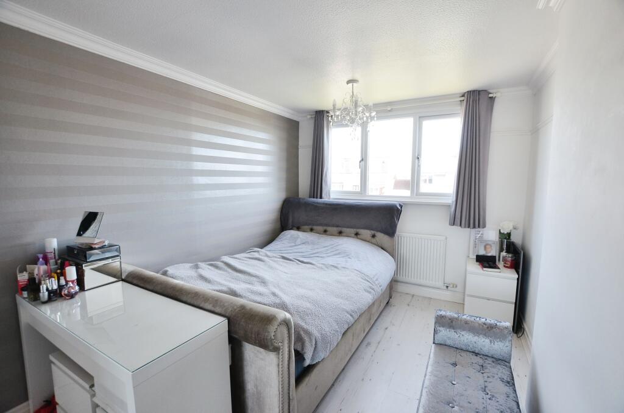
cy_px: 206
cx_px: 312
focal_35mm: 15
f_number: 5
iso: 400
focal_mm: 10
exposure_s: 1/100
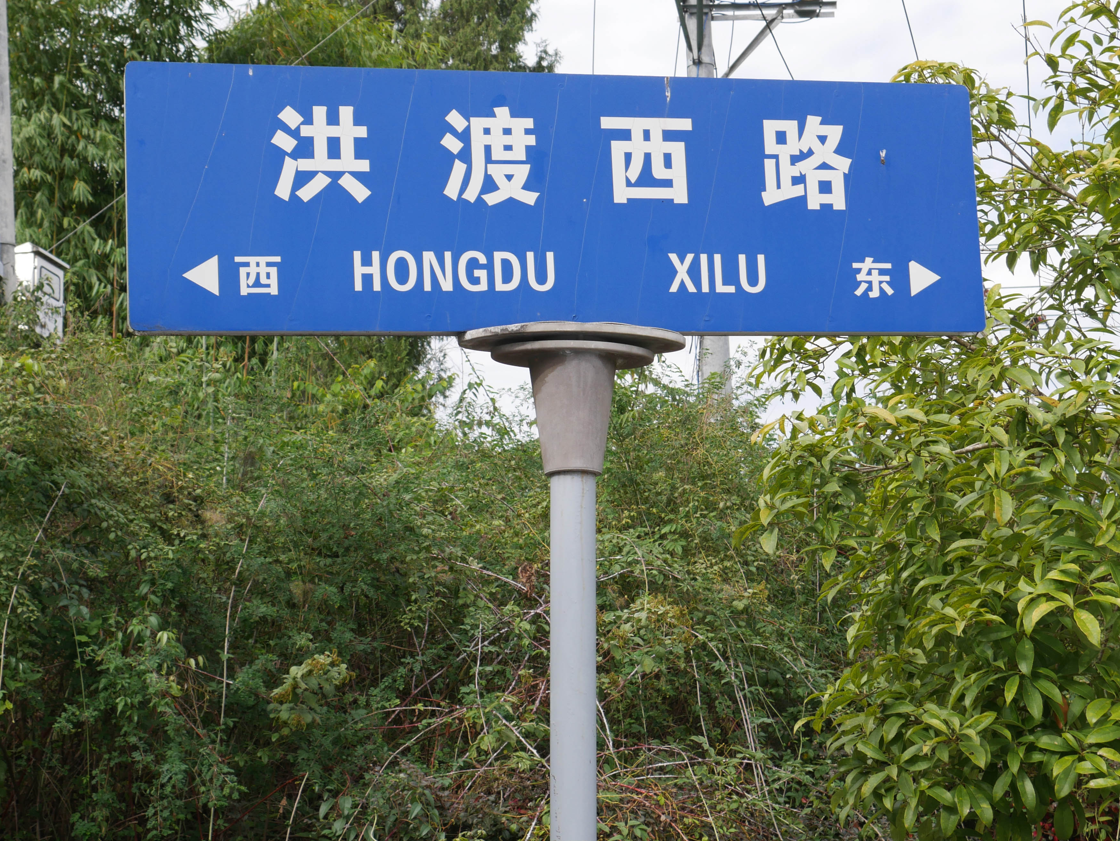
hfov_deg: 24.7
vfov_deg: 18.6
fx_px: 2557
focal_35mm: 79
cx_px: 559
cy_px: 322
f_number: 8
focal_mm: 30
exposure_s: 1/200
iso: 200
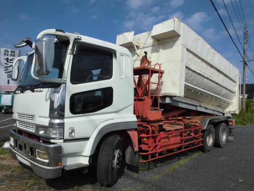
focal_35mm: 27
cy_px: 95
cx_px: 127
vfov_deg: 51.4
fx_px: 198
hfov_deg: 65.3
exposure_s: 1/160
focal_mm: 4.6
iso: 100
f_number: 11.3
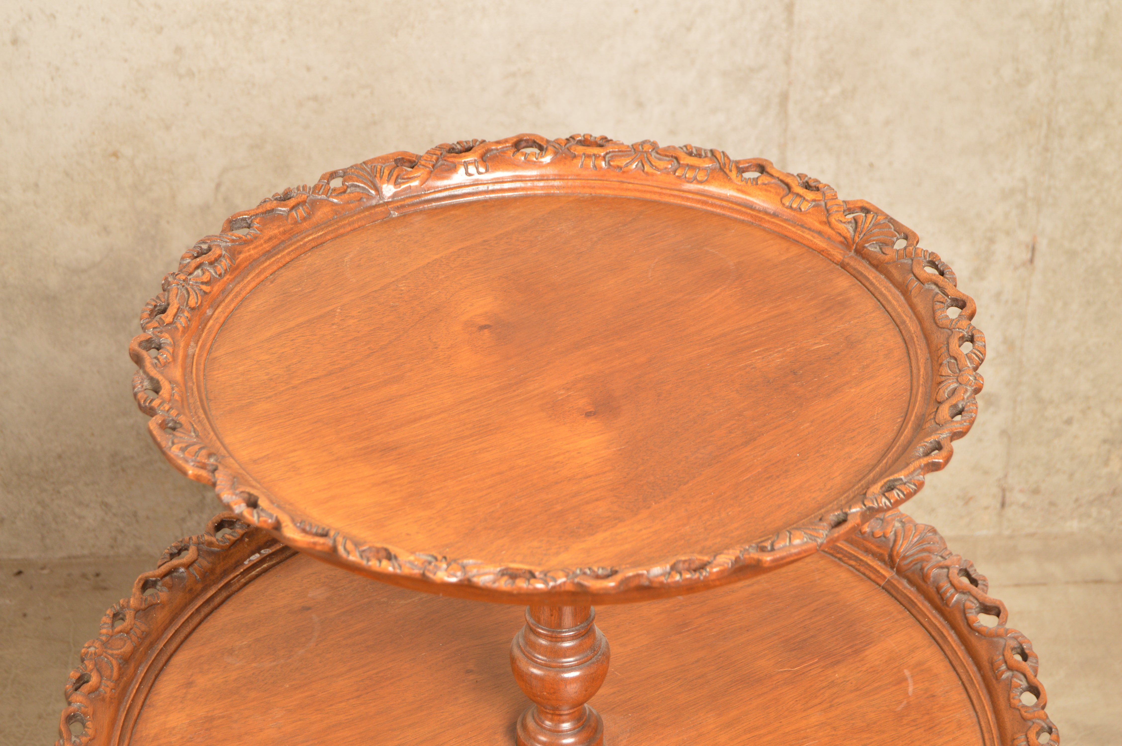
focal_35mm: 69
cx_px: 561
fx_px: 2149
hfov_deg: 29.3
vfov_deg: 19.7
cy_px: 373
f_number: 7.1
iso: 200
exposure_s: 1/160
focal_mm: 46
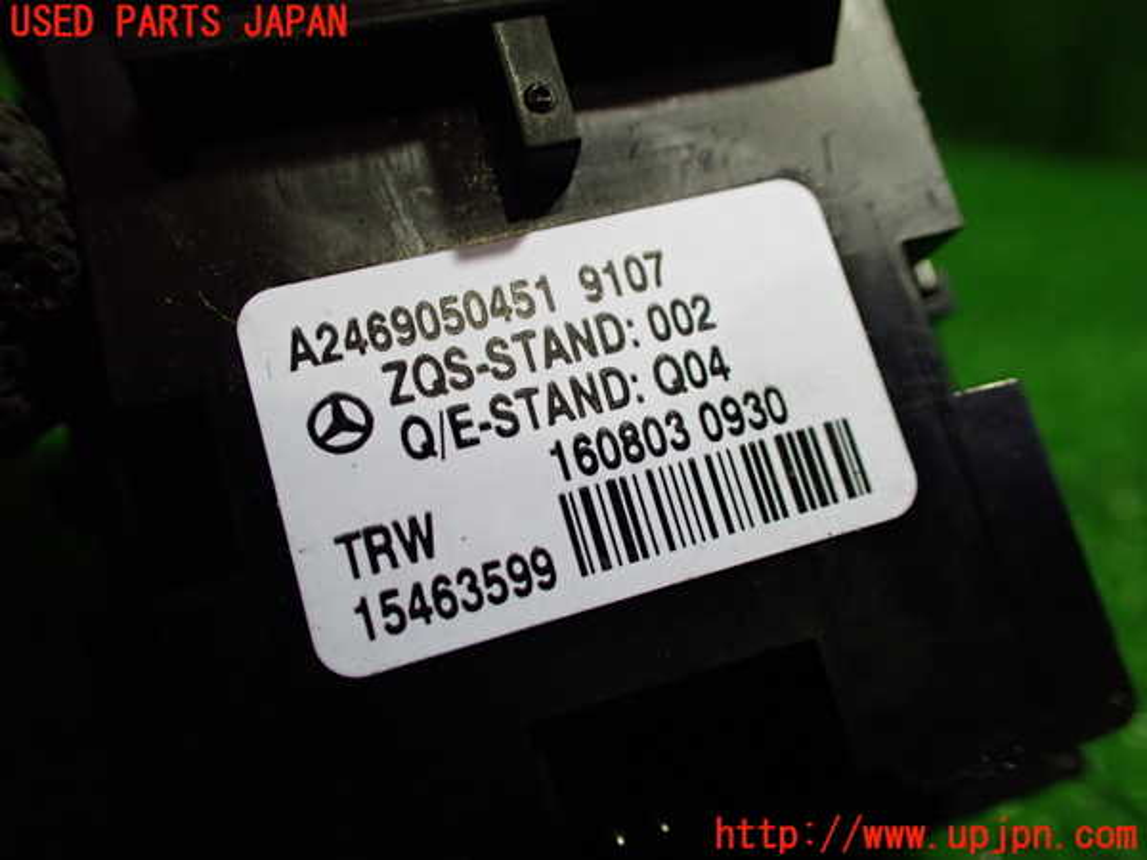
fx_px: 994
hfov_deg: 60.0
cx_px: 574
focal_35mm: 30
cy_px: 430
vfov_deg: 46.8
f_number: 2.3
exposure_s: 1/125
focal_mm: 5.4
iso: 400
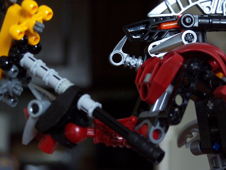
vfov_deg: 11.6
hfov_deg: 15.4
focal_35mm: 128
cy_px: 85
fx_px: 836
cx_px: 113
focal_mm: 21.2
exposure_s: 1/8
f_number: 3.2
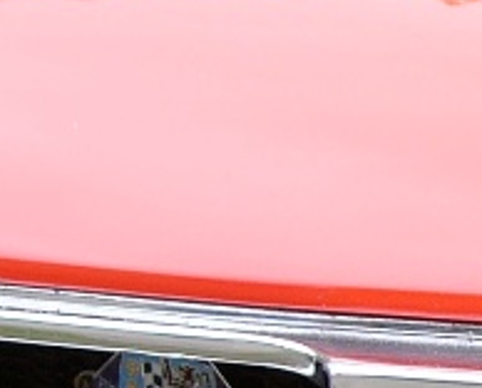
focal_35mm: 185
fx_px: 2644
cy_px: 296
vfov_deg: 8.4
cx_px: 795
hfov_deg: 10.0
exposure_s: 1/100
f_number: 2.8
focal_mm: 6
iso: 50
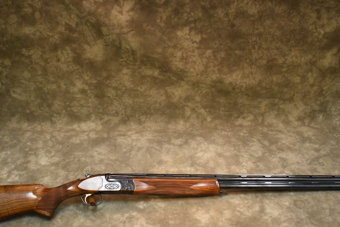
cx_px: 162
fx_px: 394
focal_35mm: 42
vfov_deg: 32.1
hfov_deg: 46.7
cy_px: 130
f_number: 3.8
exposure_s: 1/125
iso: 1250
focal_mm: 21
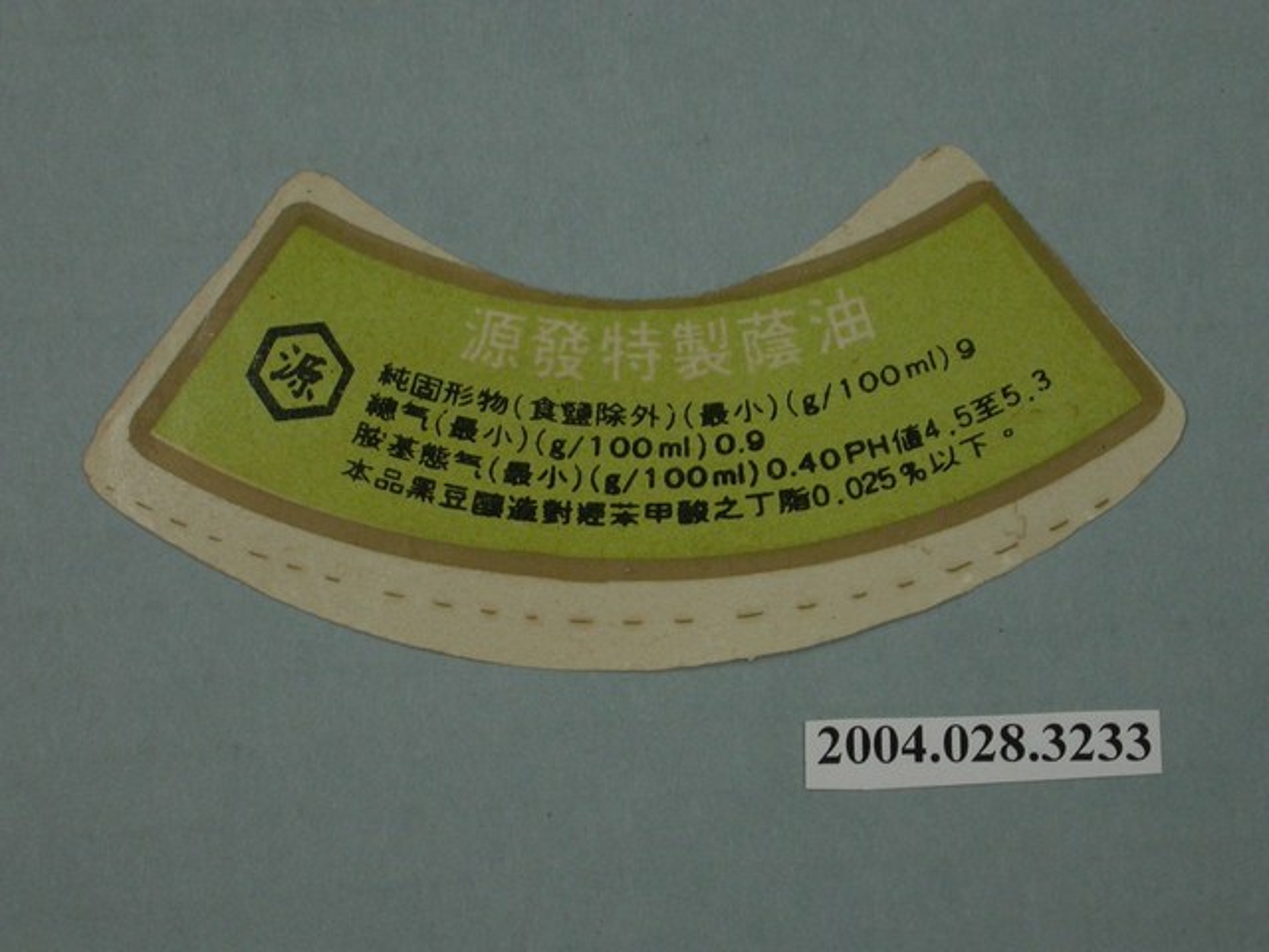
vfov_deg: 9.6
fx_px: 5646
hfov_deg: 12.8
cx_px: 634
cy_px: 476
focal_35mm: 154
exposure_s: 1/30
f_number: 5.1
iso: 100
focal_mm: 32
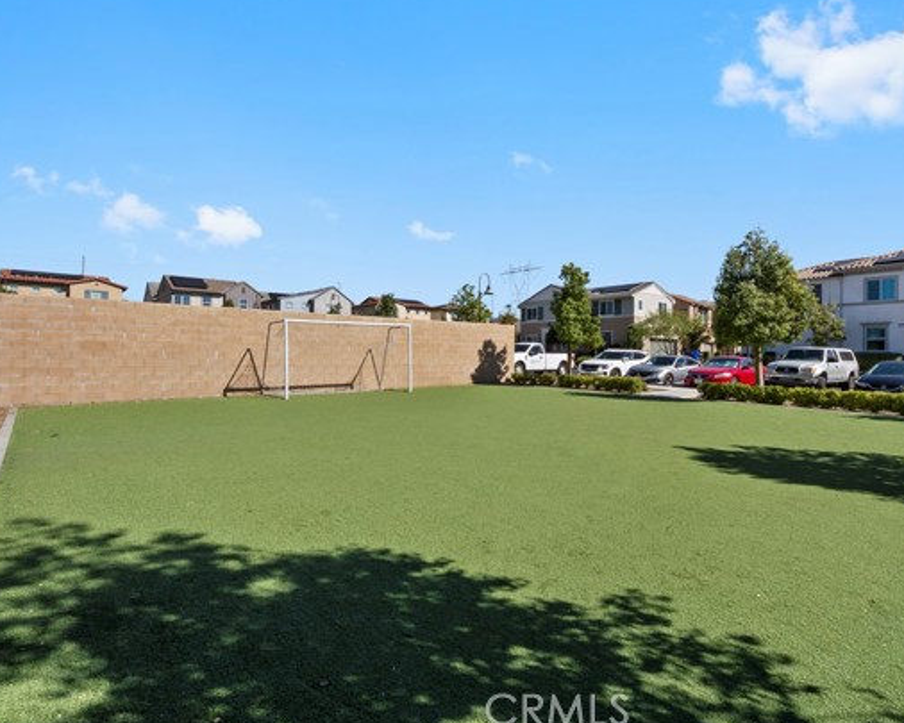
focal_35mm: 19
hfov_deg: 83.0
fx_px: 508
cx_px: 502
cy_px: 354
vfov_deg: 70.9
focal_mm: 16
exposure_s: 1/13
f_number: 22
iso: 40
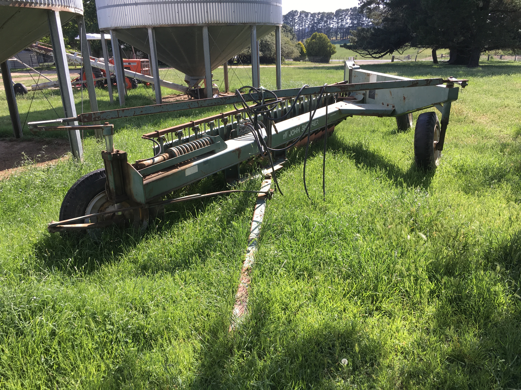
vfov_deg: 48.2
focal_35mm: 29
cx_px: 260
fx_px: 436
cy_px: 195
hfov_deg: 61.7
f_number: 2.2
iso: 25
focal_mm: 4.15
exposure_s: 1/458
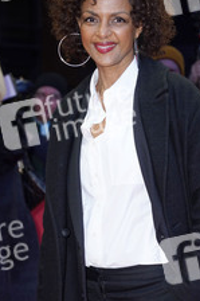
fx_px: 1369
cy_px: 185
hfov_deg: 8.4
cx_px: 106
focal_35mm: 164
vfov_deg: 12.5
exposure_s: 1/160
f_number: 5.6
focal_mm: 92
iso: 800
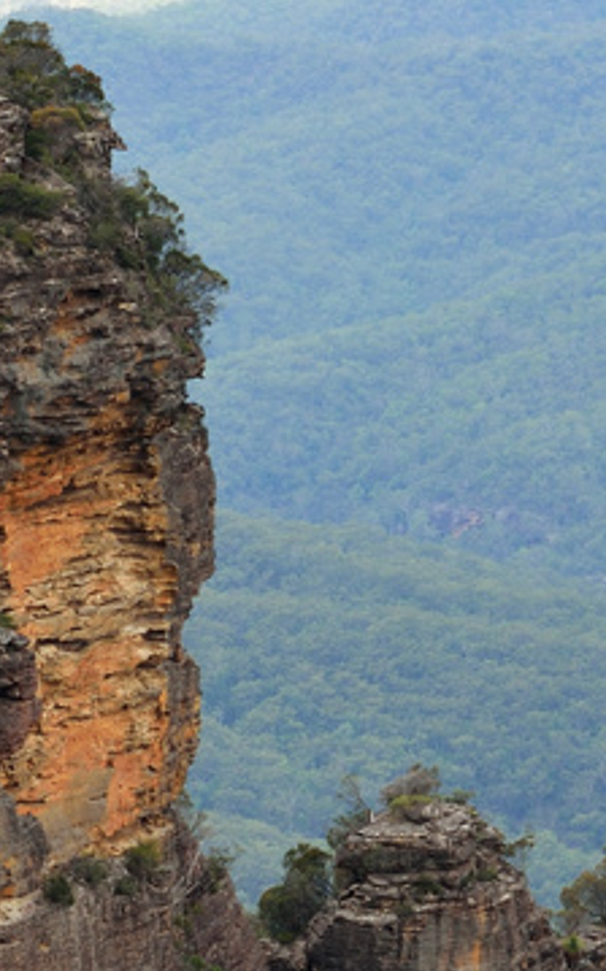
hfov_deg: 4.1
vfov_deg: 6.5
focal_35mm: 322
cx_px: 208
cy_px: 1071
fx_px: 8519
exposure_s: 1/125
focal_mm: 70
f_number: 5.6
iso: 100
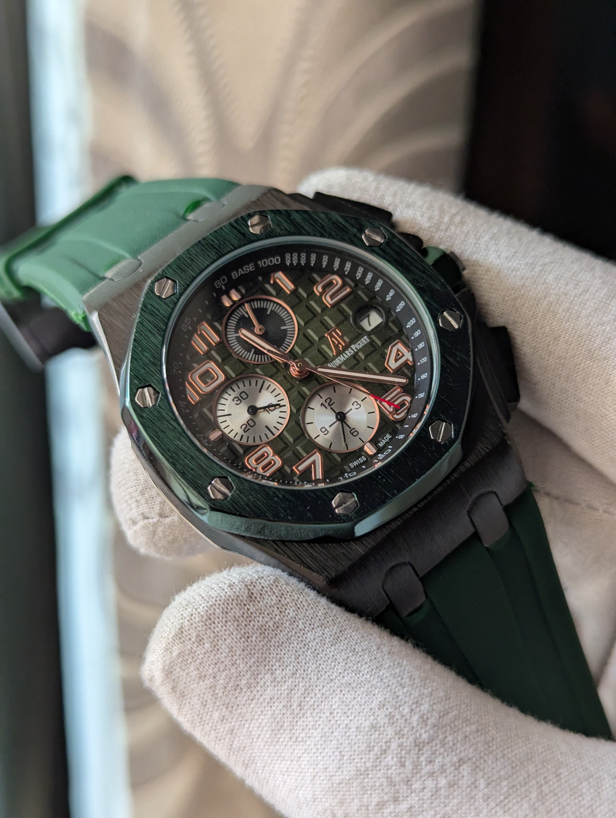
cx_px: 308
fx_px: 1136
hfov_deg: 30.3
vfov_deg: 39.6
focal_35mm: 48
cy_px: 409
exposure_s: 1/210
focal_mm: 6.81
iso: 200
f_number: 1.85
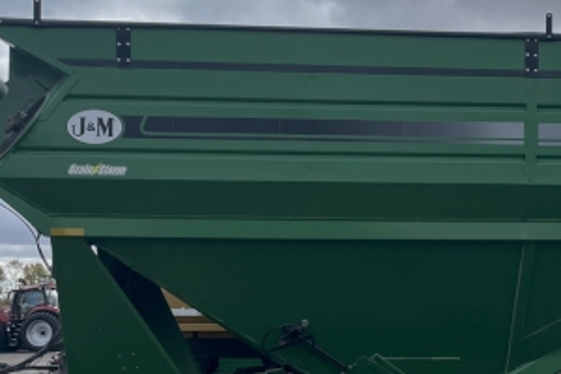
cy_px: 215
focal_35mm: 72
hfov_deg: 27.6
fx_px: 1122
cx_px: 432
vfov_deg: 18.9
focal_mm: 4.2
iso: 32
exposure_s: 1/3509
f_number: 1.6
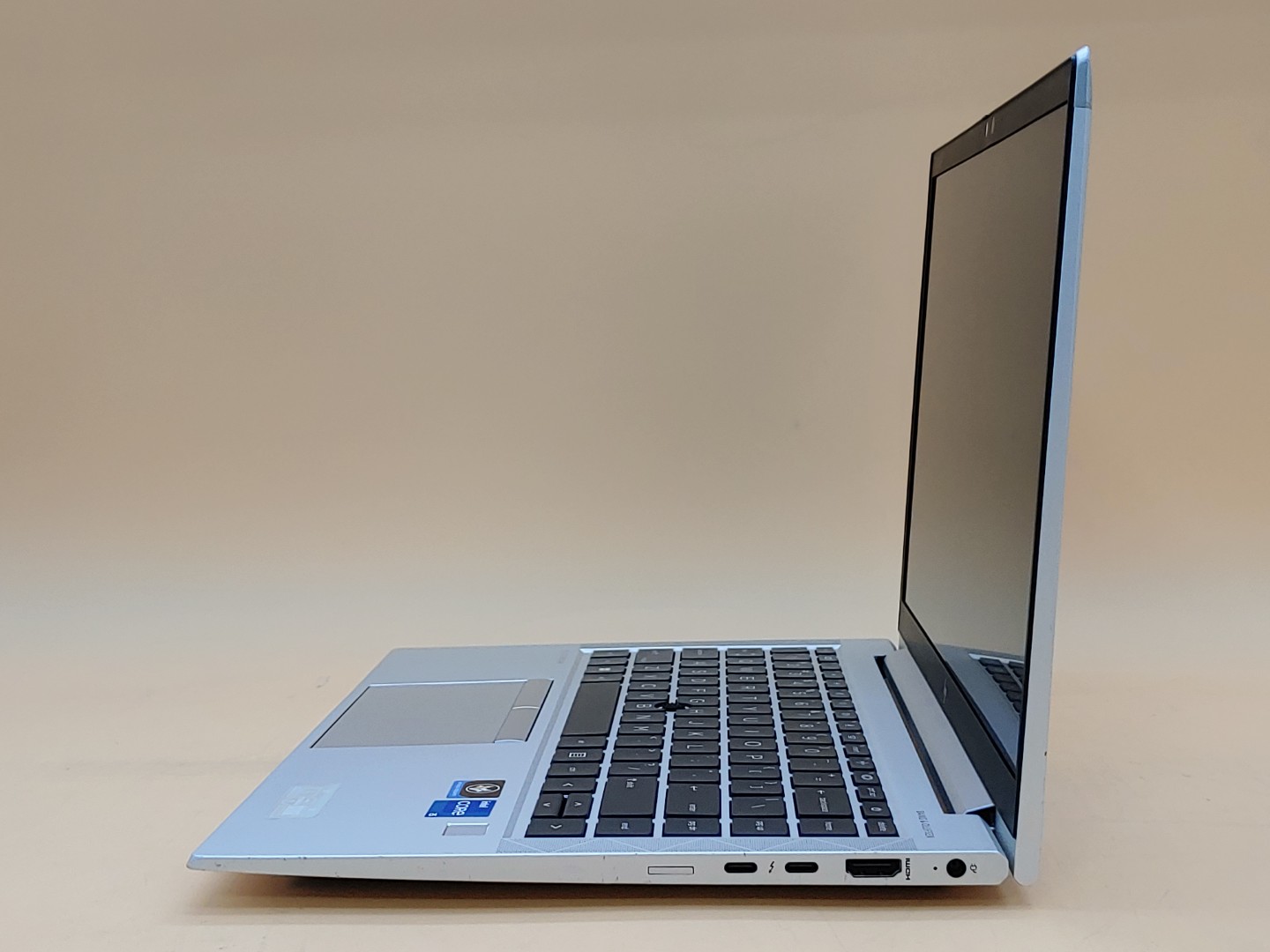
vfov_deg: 28.0
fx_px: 1908
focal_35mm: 52
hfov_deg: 36.8
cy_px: 476
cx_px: 635
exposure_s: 1/130
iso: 50
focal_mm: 4.36
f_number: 1.8
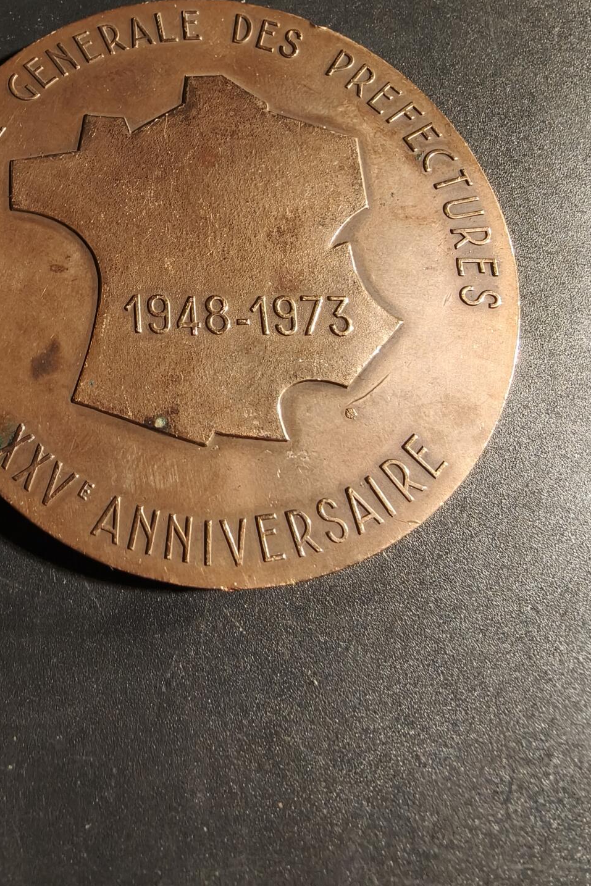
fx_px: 739
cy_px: 396
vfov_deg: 61.8
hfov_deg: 43.2
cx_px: 217
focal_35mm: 30
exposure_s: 1/100
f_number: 2
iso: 160
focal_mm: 2.32
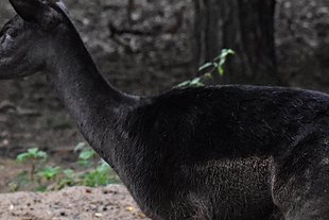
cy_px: 173
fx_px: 6345
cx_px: 161
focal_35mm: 694
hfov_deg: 3.0
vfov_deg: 2.0
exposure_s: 1/500
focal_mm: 140
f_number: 5.6
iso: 3600
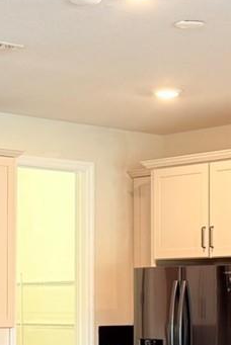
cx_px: 61
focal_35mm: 117
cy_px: 271
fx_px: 1124
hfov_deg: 11.7
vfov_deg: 17.3
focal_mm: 6.76
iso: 100
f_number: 1.78
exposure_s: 1/60
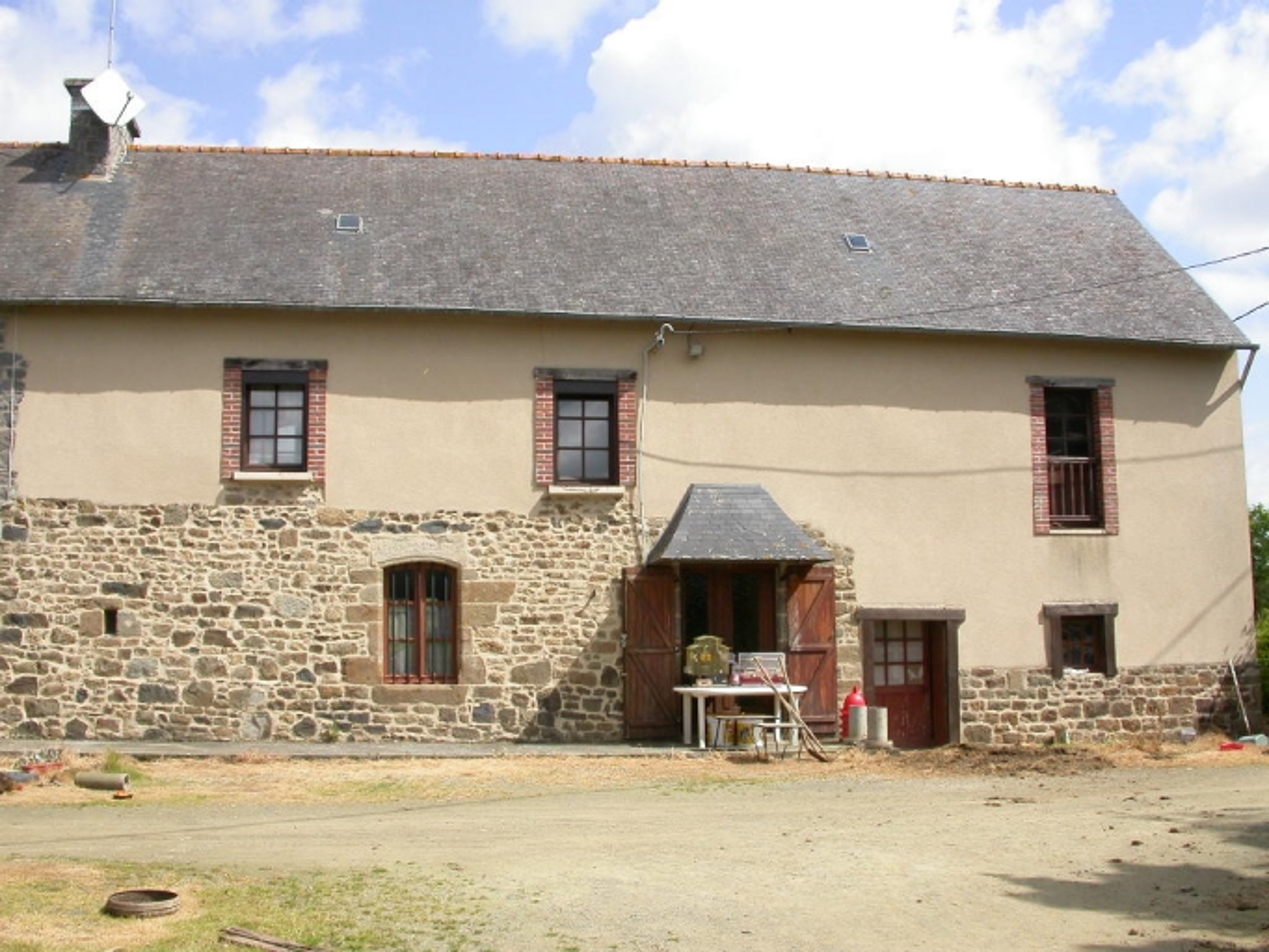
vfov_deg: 37.7
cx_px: 634
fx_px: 1394
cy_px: 476
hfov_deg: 49.0
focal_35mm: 38
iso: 100
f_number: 6.7
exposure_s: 1/314
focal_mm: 7.85
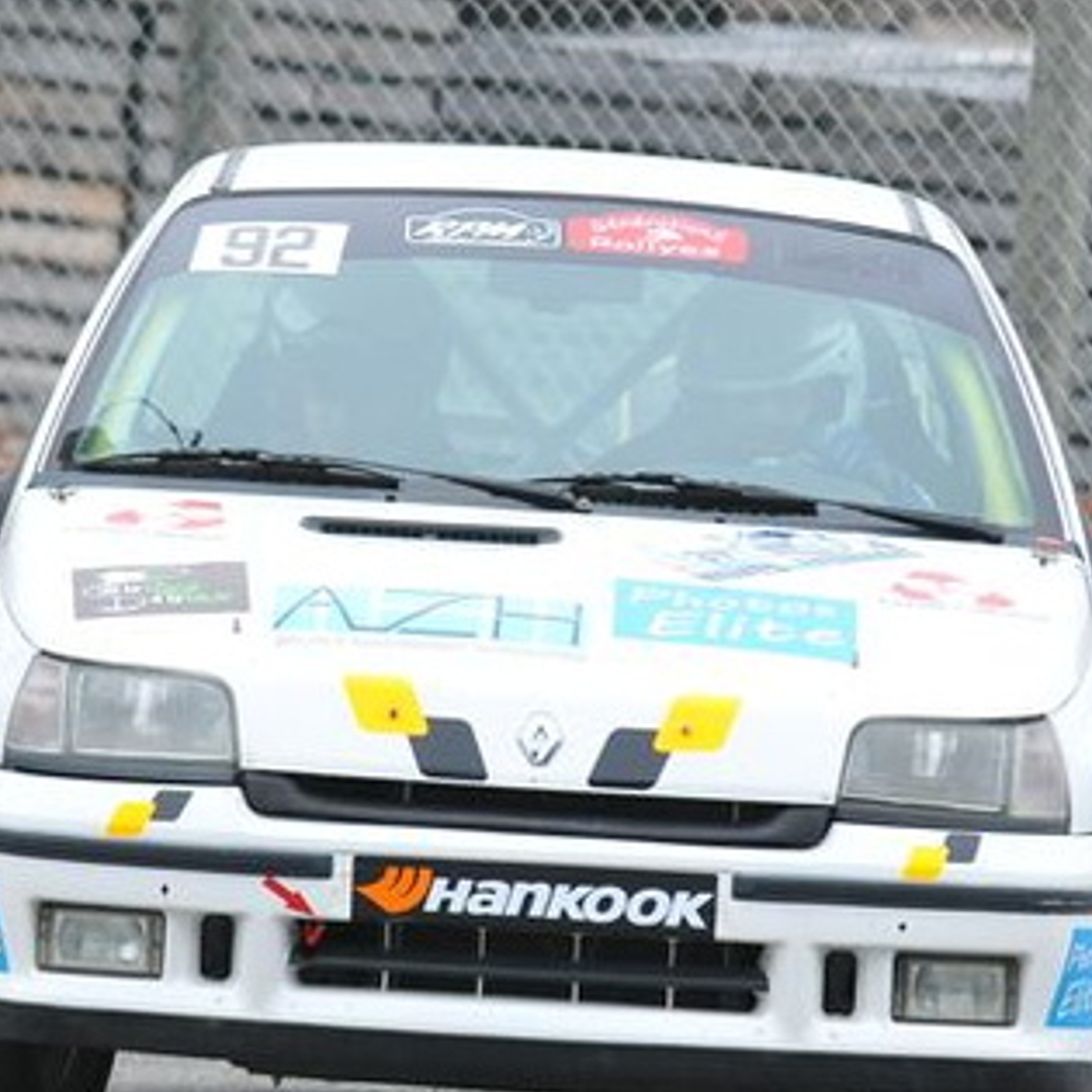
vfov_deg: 2.6
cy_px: 532
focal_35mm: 671
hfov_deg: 2.6
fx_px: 23948
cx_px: 440
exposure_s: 1/800
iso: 1000
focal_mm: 210
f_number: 5.6
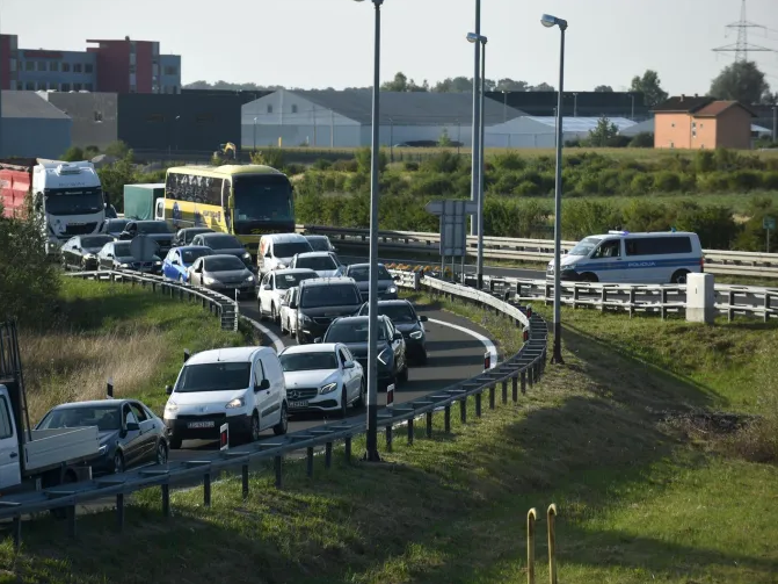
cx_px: 347
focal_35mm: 218
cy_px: 291
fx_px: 4899
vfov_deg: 6.8
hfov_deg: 9.1
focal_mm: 200
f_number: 5.6
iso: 200
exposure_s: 1/3200
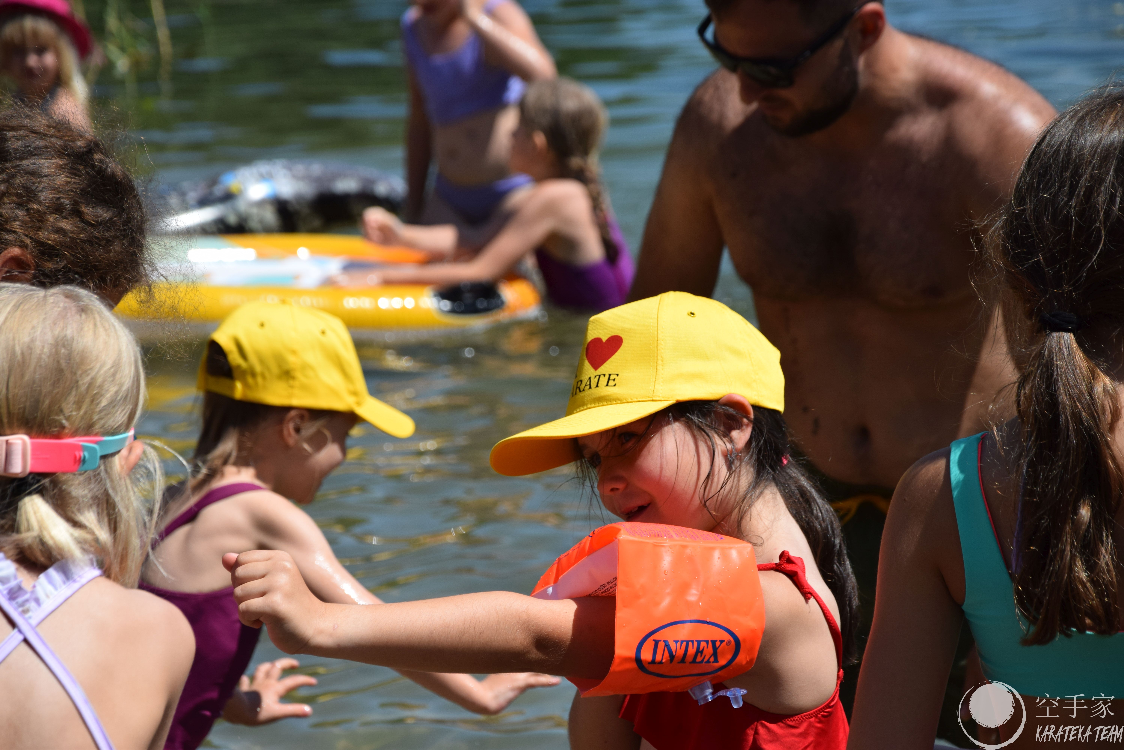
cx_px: 562
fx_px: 4917
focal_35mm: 158
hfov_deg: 13.0
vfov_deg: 8.7
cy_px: 375
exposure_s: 1/2000
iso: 400
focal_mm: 105
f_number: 7.1
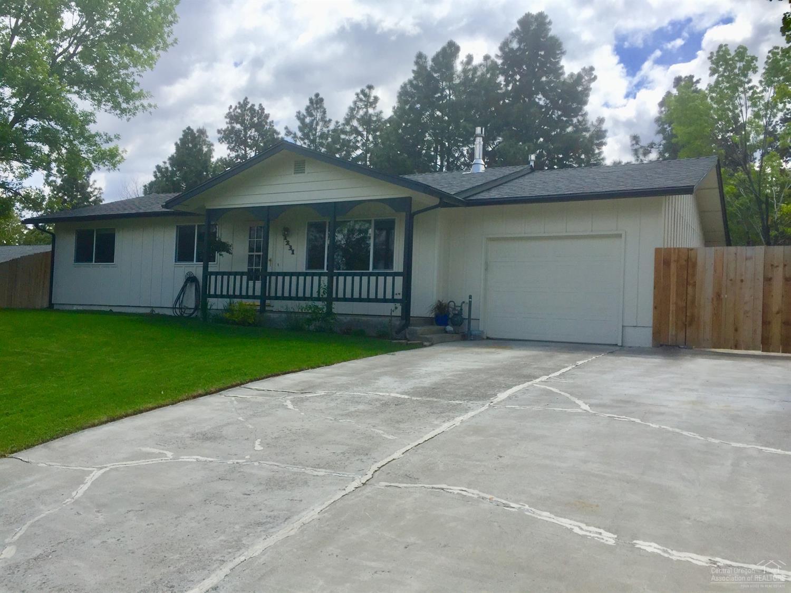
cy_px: 296
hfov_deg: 61.7
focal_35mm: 29
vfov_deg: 48.2
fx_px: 662
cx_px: 396
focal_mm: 4.15
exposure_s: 1/2326
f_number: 2.2
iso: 32
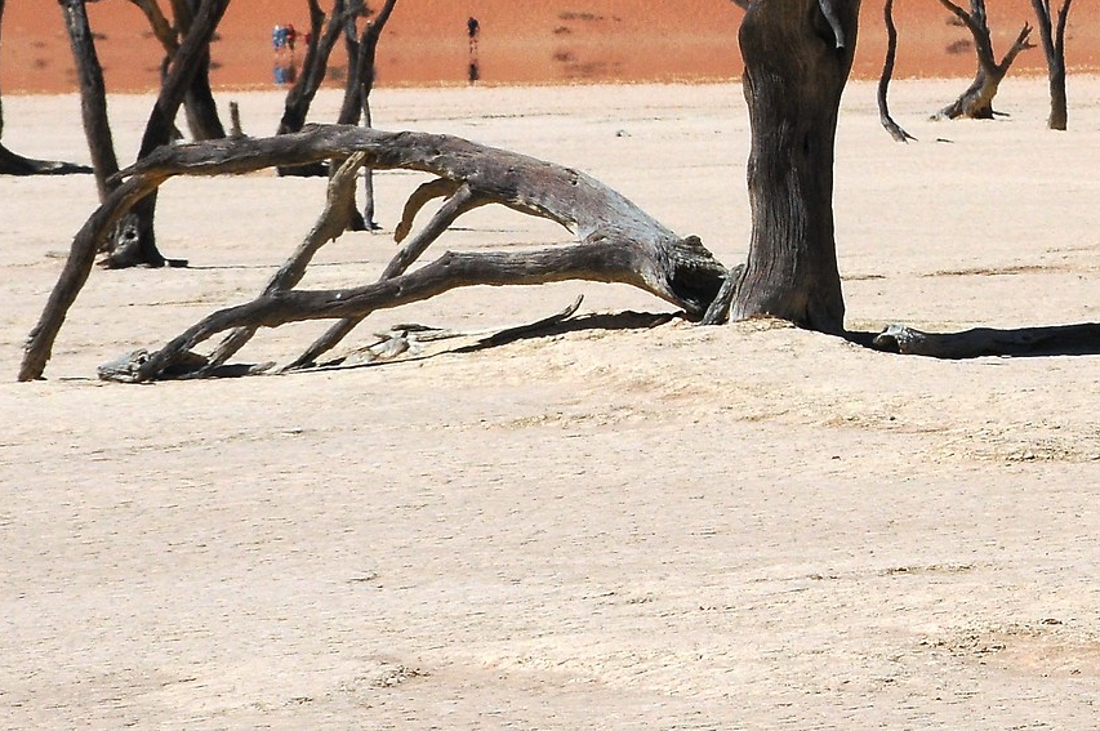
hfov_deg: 3.9
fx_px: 16099
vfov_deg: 2.6
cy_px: -48
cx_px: 1097
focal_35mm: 527
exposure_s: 1/800
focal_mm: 125
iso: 400
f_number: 14
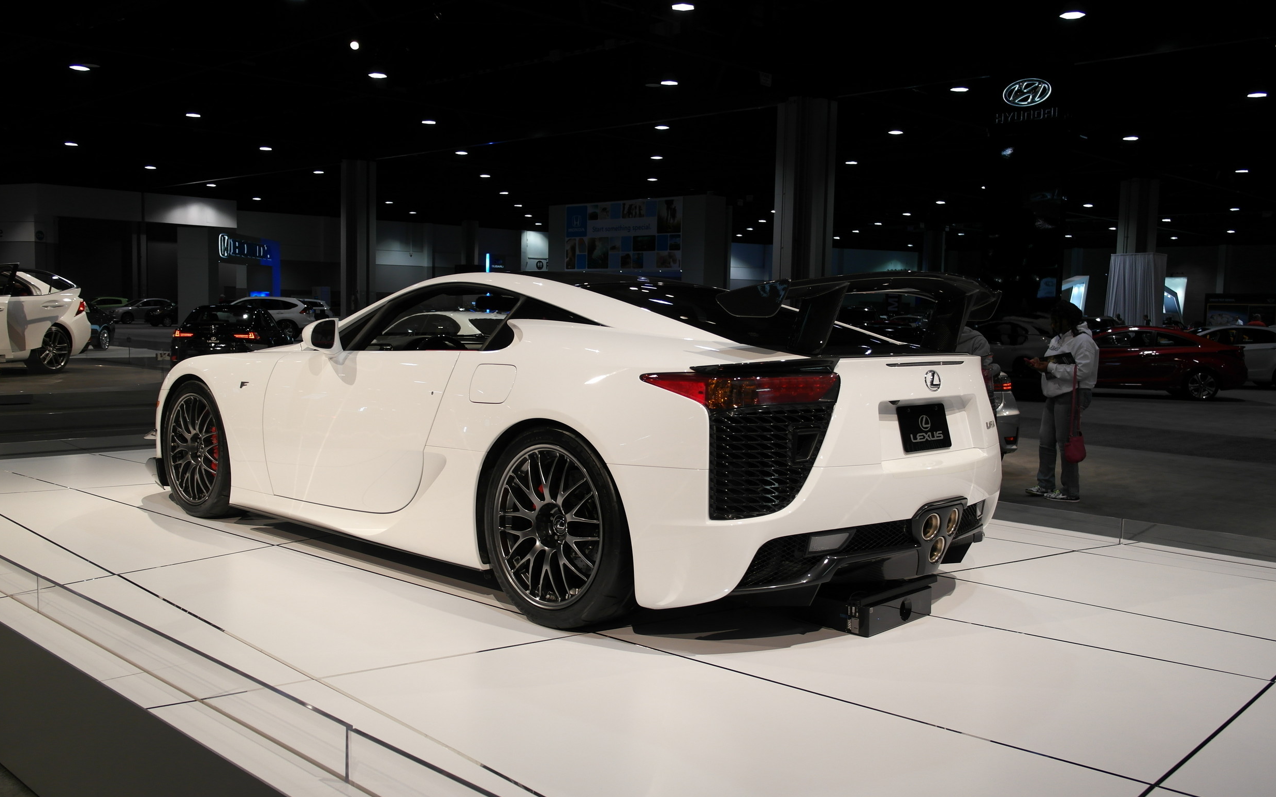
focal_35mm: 31
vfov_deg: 40.6
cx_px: 633
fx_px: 1078
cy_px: 398
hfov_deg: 61.2
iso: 100
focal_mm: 20
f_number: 3.5
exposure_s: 1/80
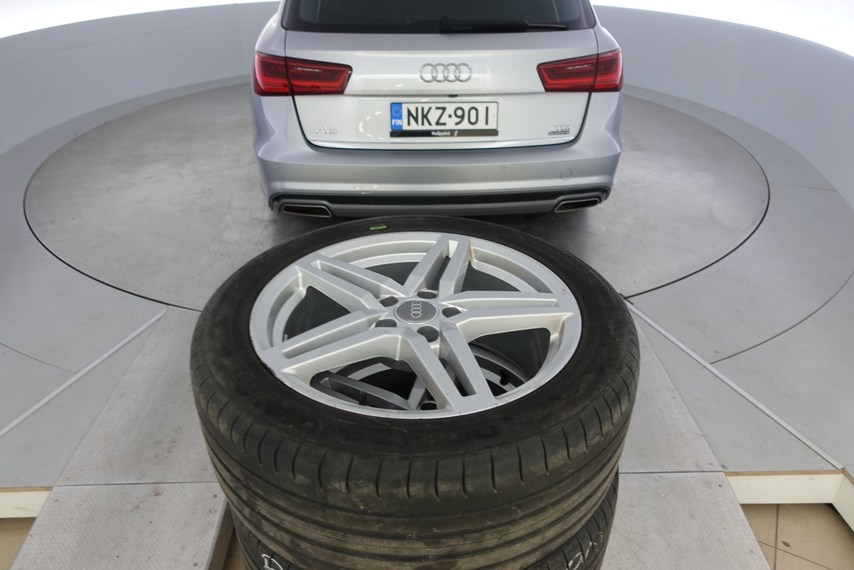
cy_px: 285
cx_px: 427
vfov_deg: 53.1
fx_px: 569
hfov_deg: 73.7
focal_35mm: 24
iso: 125
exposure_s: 1/30
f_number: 2
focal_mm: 9.4
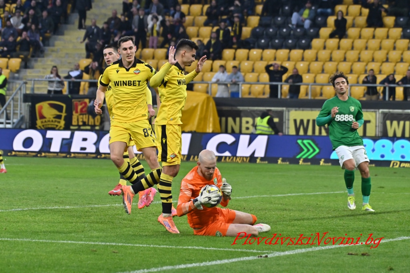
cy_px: 136
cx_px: 205
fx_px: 3300
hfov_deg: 7.1
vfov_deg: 4.7
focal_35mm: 290
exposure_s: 1/1600
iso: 4000
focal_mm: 290
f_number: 6.3
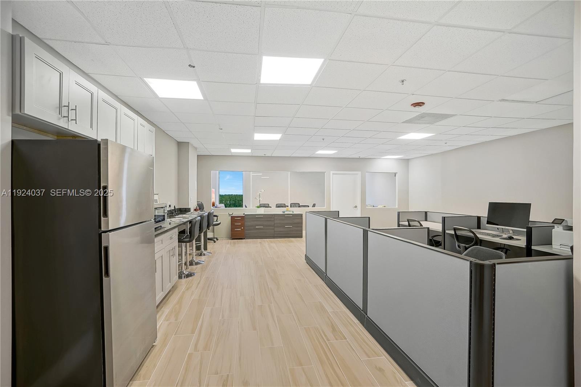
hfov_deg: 100.4
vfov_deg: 77.3
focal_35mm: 15
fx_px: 242
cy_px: 194
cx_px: 290
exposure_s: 1/5
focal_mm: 10
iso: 320
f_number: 8
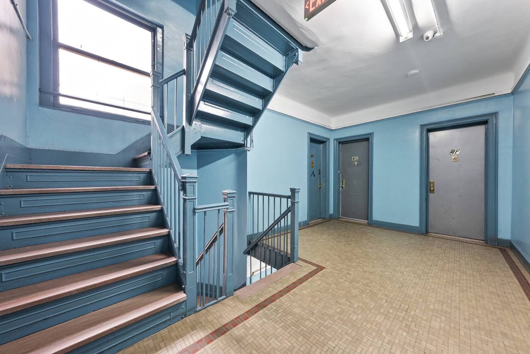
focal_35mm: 12
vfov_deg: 90.1
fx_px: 177
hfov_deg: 112.6
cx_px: 265
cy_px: 177
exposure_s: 1/2
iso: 800
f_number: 8
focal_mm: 12
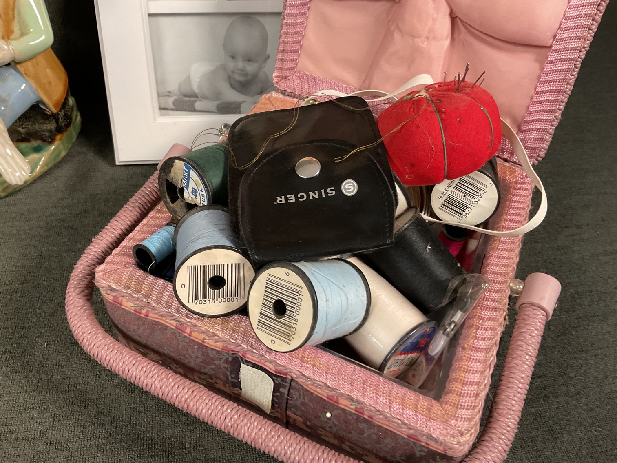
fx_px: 517
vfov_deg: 48.2
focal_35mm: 29
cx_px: 308
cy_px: 232
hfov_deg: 61.7
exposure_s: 1/40
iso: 200
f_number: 1.8
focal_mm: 3
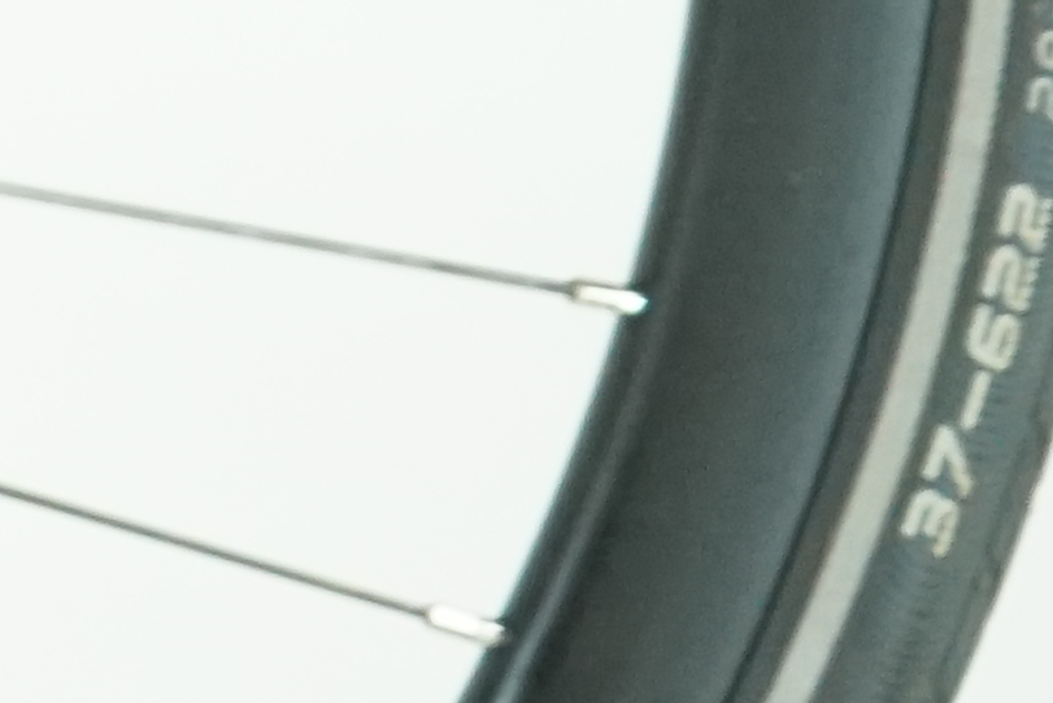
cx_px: -2216
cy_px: -1813
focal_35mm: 281
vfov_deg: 4.6
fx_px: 8220
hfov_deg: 6.6
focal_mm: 38
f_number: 5
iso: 2500
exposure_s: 1/200
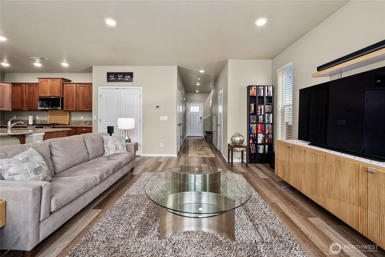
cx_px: 192
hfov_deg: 108.3
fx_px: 139
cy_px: 128
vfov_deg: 85.5
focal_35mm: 13
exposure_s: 1/6
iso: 1000
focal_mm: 13
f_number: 7.1
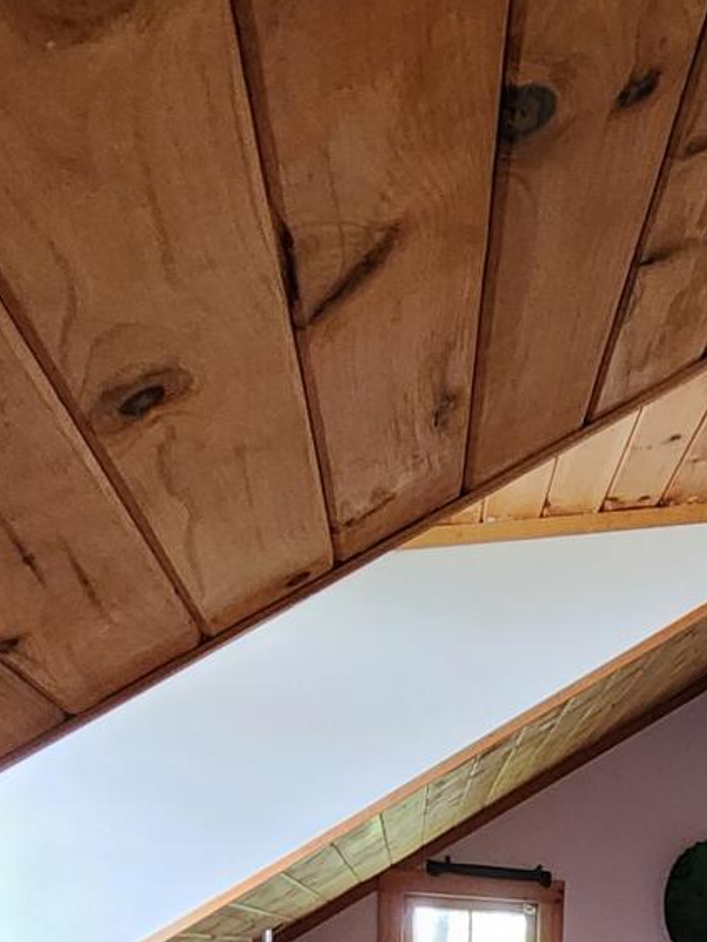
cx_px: 880
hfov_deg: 27.2
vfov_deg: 32.2
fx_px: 1252
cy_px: 1197
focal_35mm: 46
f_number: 2.2
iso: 400
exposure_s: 1/30
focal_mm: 2.2
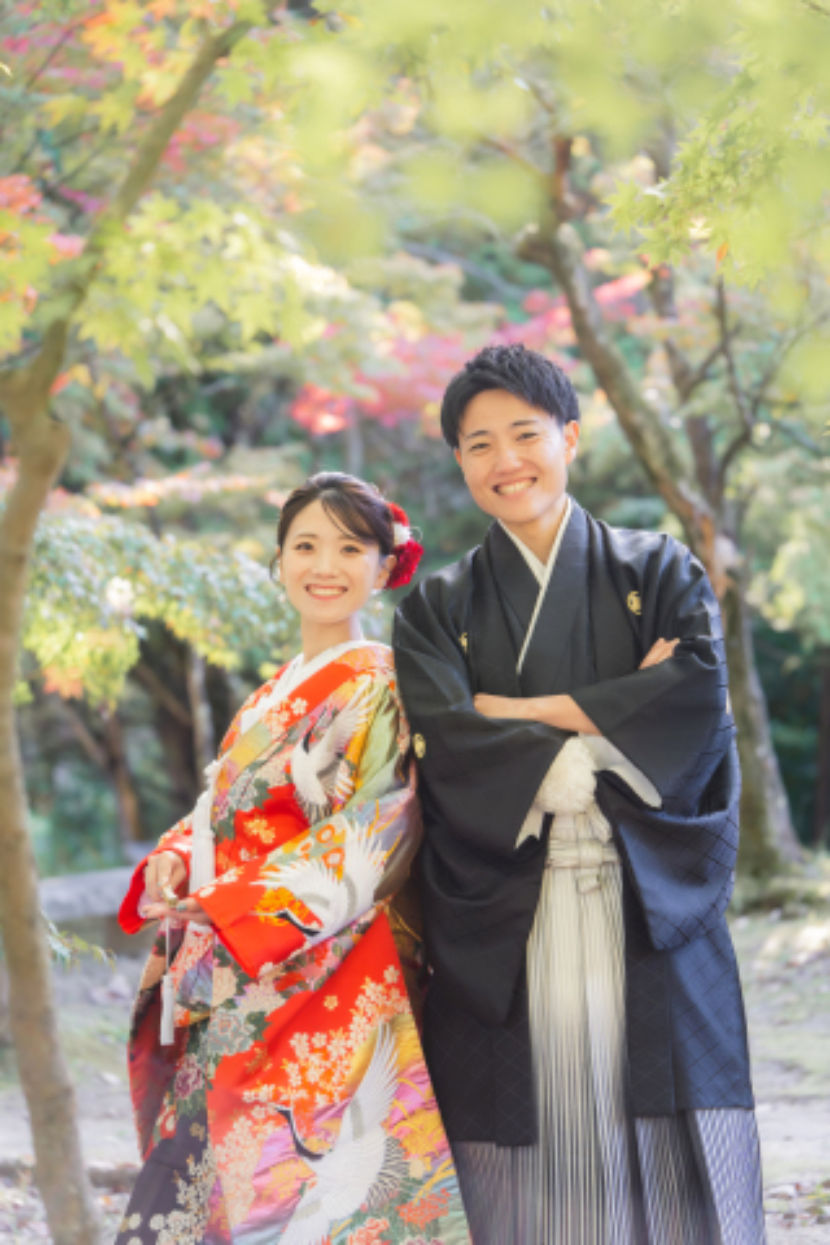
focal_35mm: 71
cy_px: 622
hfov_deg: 19.2
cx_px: 415
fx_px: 2455
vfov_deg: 28.5
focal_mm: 71
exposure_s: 1/160
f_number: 2.8
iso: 640
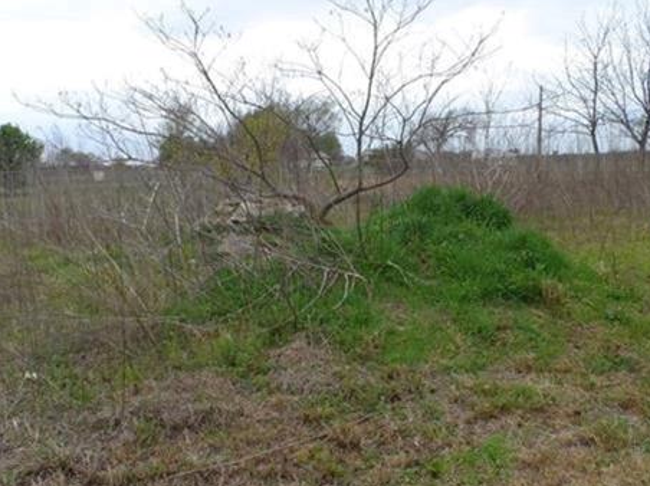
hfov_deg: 54.0
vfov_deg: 41.7
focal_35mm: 34
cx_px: 344
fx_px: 638
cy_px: 239
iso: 80
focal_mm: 4
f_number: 4.5
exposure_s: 1/350
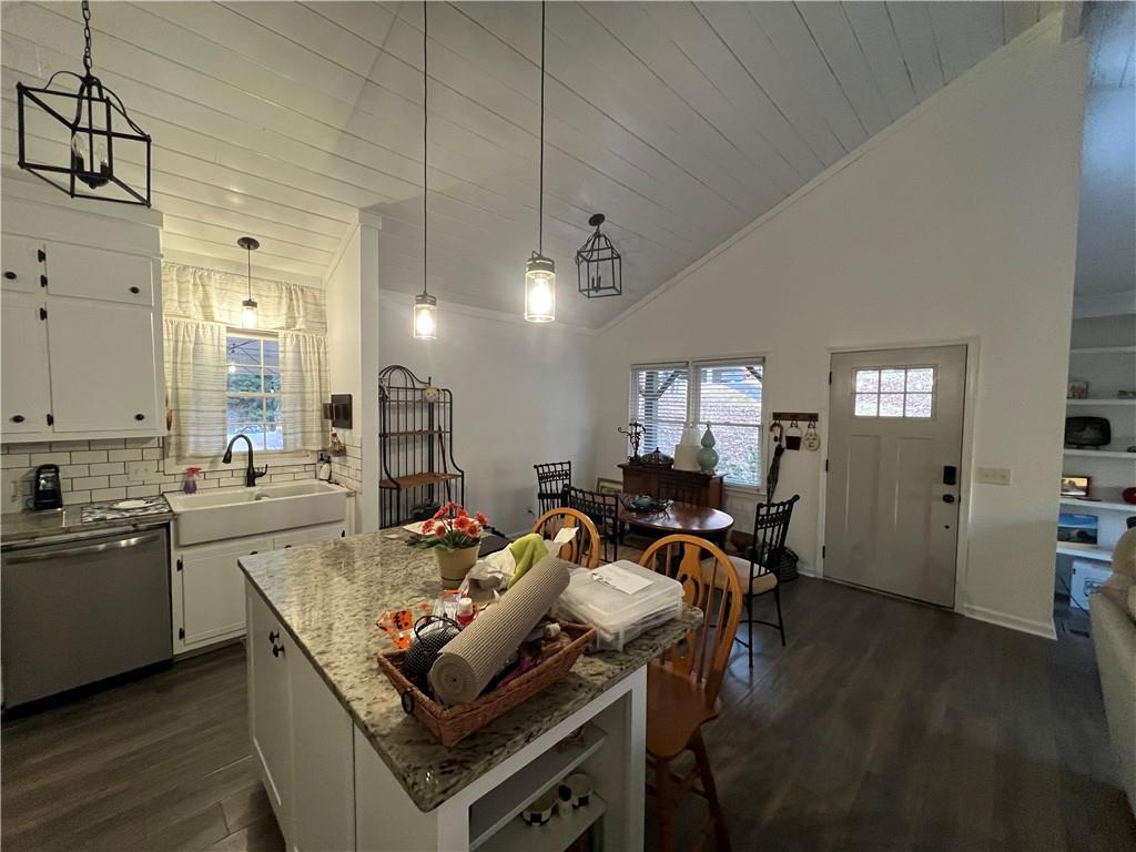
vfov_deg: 89.9
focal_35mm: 13
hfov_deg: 106.2
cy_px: 426
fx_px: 427
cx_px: 568
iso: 320
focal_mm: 1.57
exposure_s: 1/60
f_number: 1.8
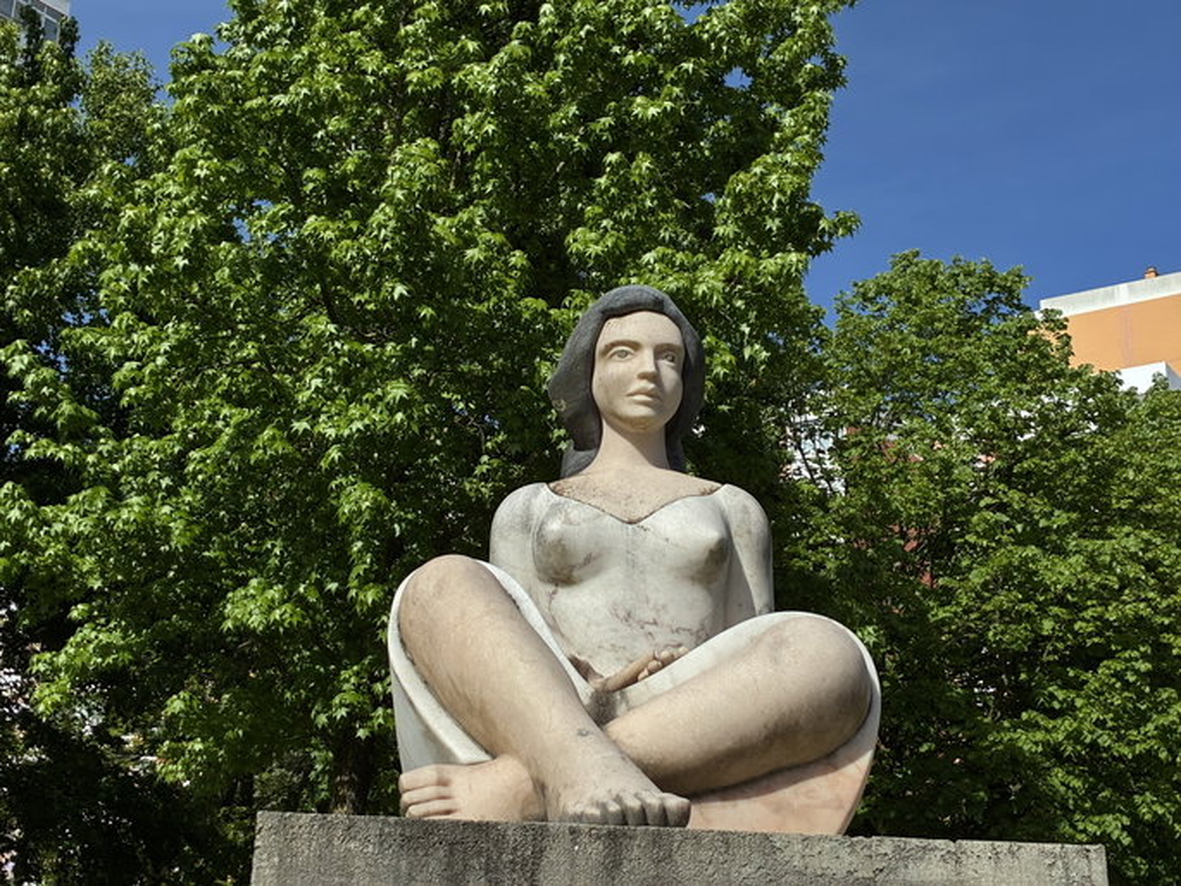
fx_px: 1774
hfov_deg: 36.8
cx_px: 590
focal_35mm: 52
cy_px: 443
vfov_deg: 28.0
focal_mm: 4.2
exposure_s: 1/2933
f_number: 1.64
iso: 20
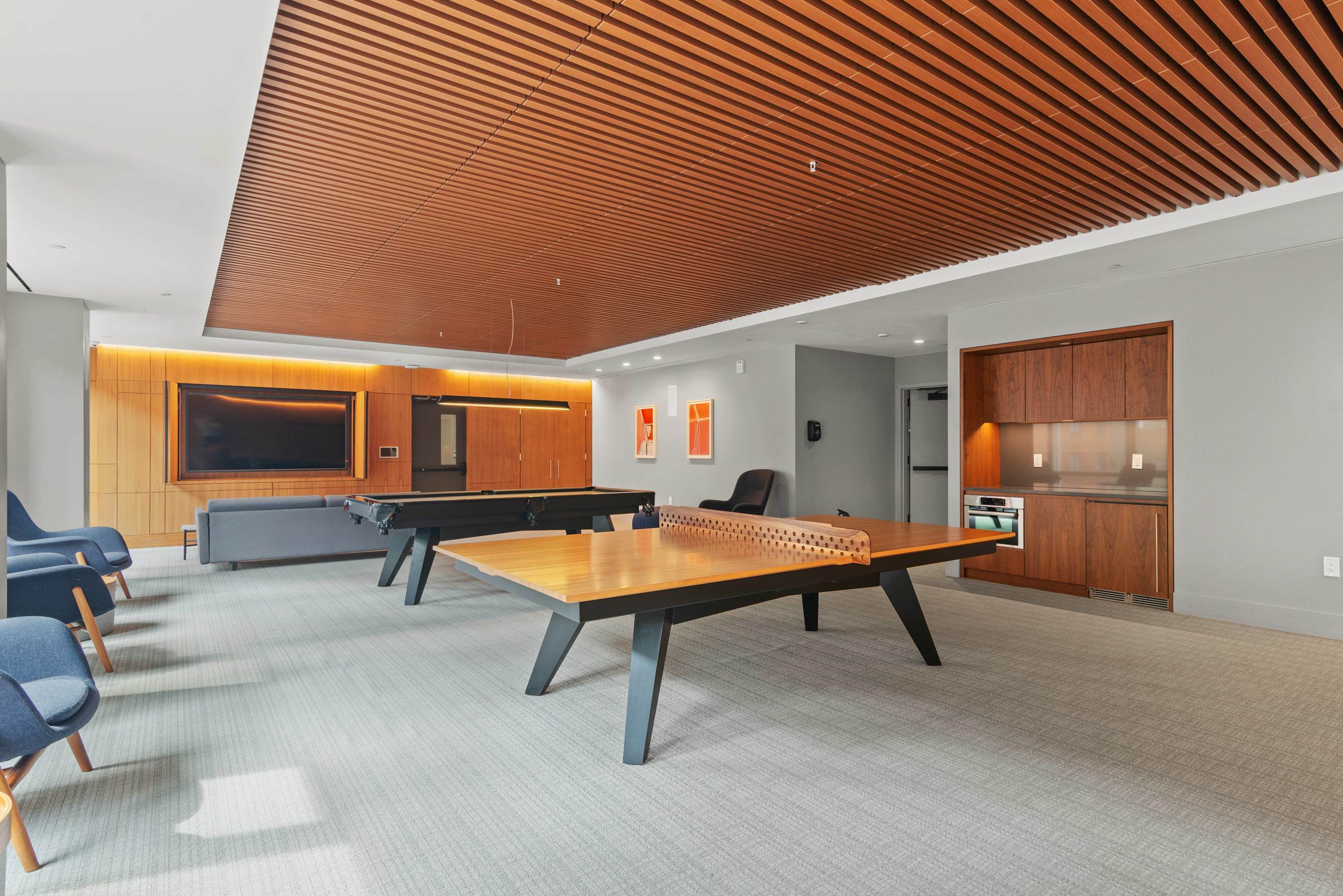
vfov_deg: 67.4
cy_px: 435
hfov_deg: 89.6
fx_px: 672
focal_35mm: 18
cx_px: 752
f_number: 8
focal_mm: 16
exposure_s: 1/5
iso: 400
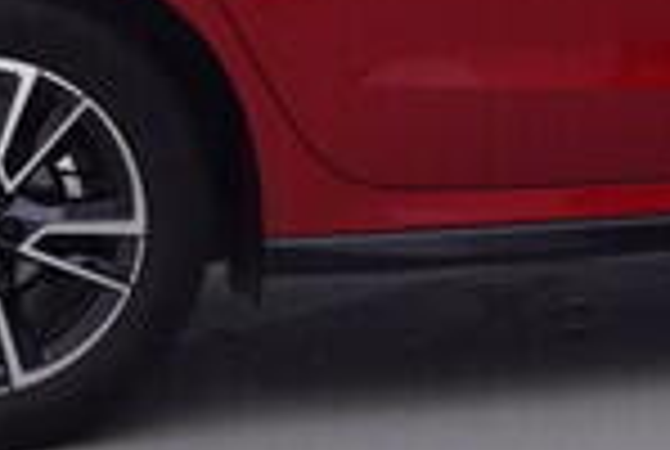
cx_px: 621
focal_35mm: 154
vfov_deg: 8.8
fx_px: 2880
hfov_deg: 13.1
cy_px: -148
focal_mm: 15
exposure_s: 1/80
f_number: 5
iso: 200
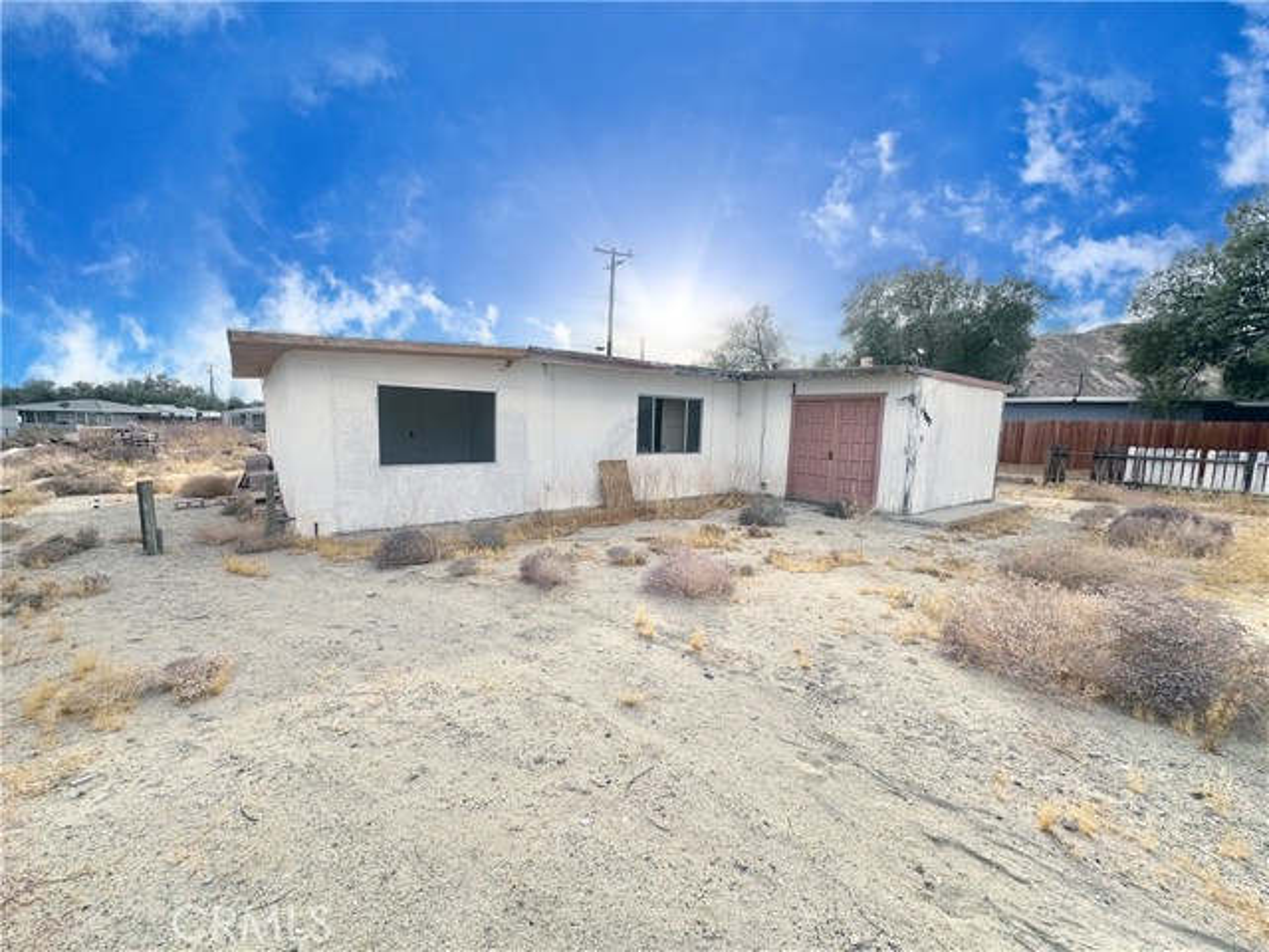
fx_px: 513
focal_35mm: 14
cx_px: 634
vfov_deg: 85.7
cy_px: 476
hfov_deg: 102.1
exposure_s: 1/2304
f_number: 2.2
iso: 50
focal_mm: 2.22
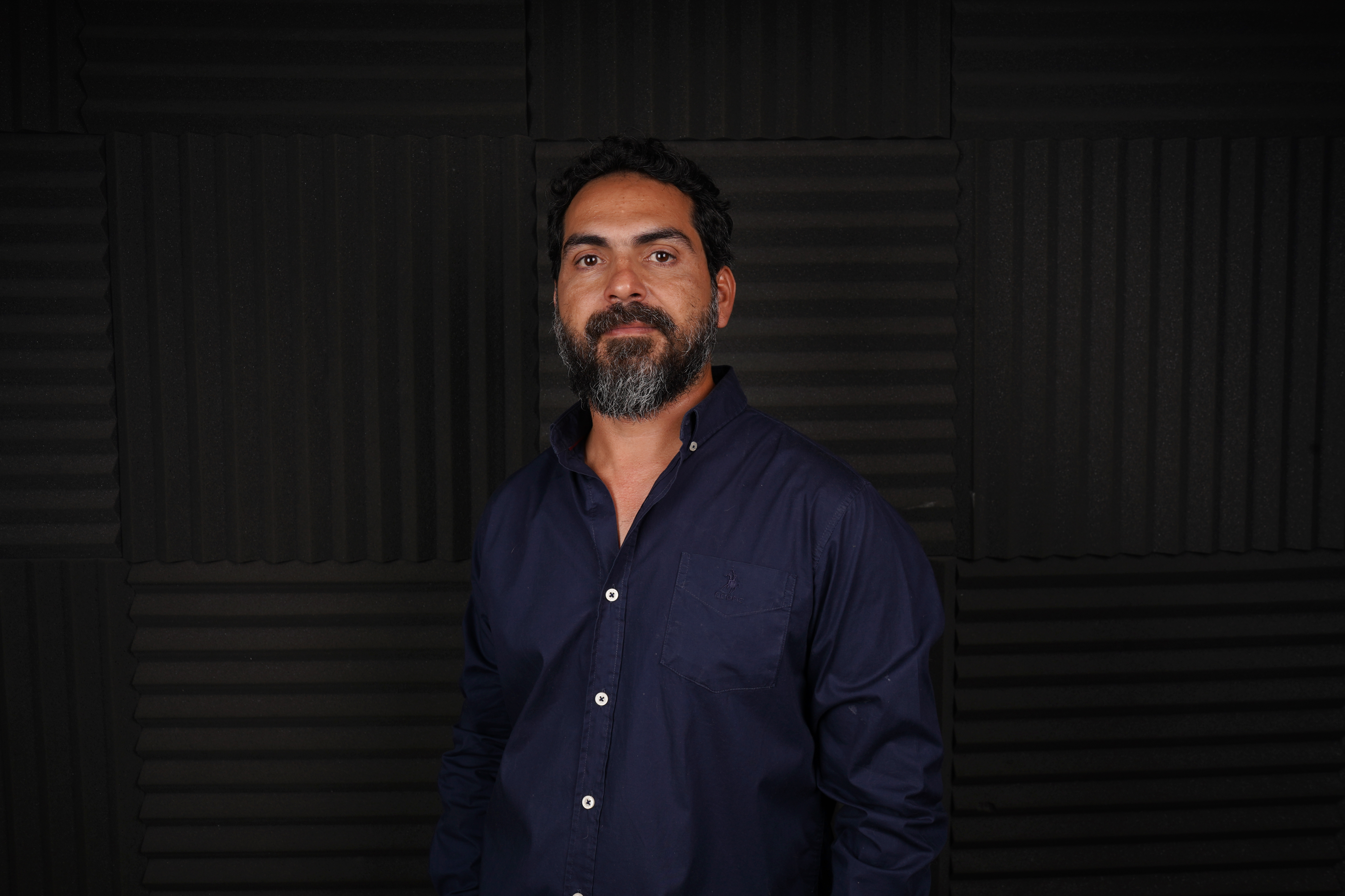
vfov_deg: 46.4
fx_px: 1046
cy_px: 448
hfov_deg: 65.5
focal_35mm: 28
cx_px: 672
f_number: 10
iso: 160
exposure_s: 1/160
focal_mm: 28
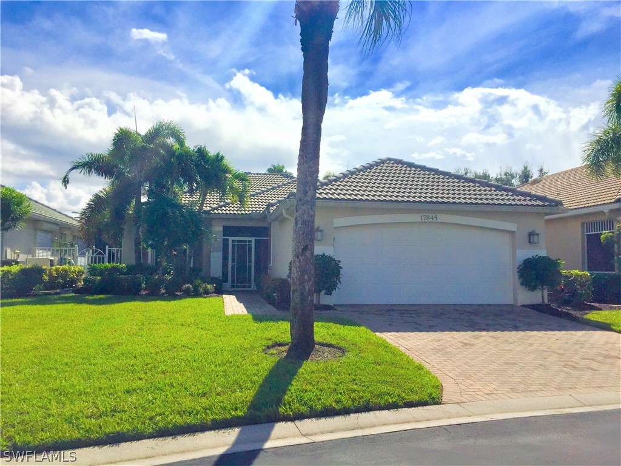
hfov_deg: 61.7
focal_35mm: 29
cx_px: 310
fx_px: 520
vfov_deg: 48.2
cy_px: 233
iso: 32
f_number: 2.2
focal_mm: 4.15
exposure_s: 1/7937
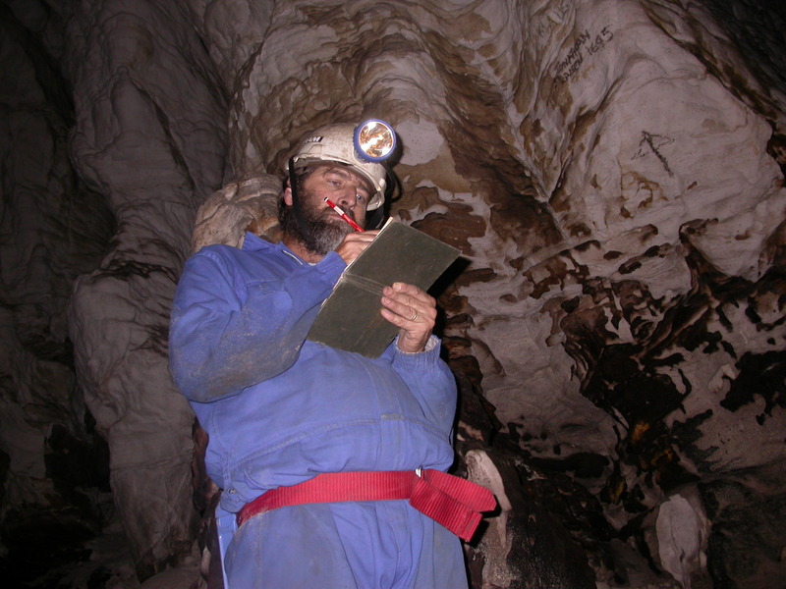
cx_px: 393
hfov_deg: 49.0
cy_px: 294
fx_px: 863
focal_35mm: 38
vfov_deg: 37.7
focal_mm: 7.85
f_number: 2.6
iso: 100
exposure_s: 1/60
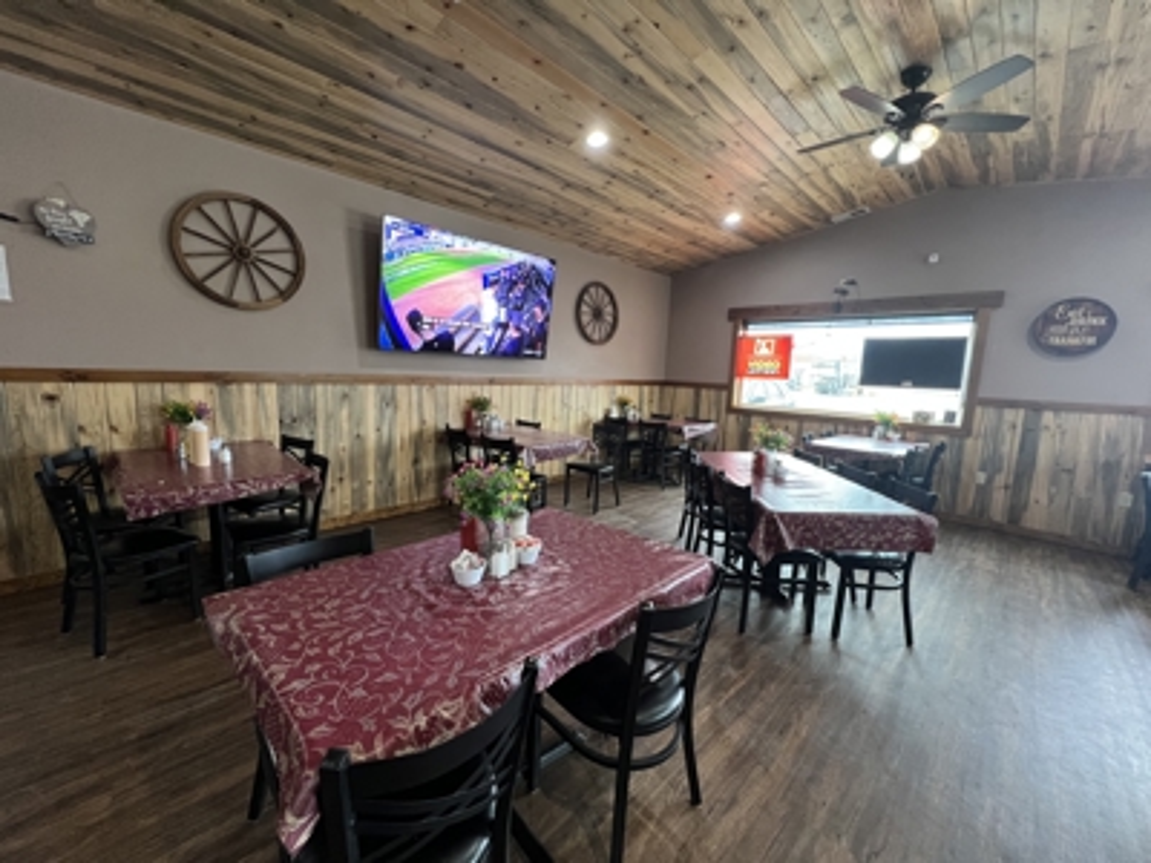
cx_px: 576
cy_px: 432
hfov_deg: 106.2
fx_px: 432
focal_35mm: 13
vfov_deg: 89.9
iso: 400
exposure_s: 1/60
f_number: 1.8
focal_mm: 1.57
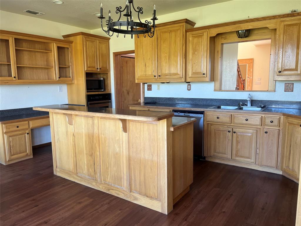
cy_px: 113
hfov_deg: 67.3
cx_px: 150
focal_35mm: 26
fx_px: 226
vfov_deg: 53.1
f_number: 1.6
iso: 80
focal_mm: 5.1
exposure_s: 1/120
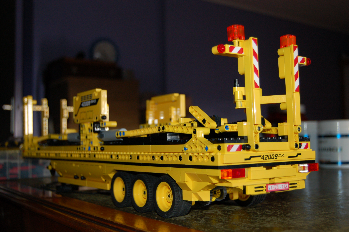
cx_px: 174
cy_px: 116
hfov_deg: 43.6
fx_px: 436
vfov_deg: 29.8
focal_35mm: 45
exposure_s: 1/60
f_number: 4.2
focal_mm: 30
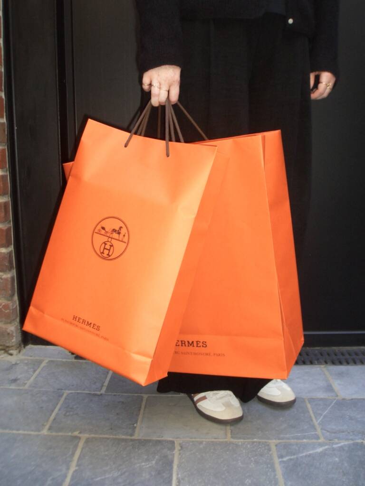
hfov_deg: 39.7
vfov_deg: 51.4
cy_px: 243
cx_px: 182
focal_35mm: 36
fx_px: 506
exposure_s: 1/40
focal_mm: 4.8
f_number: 4
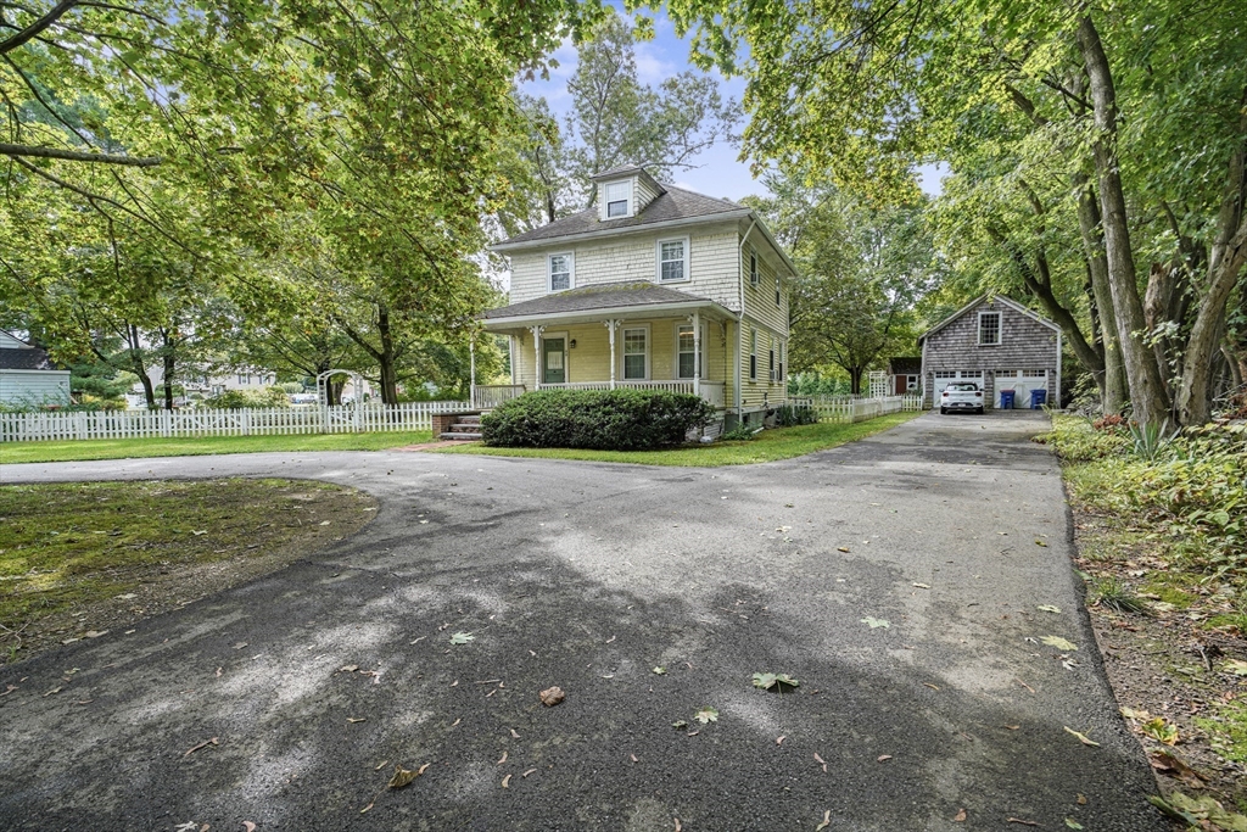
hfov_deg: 96.7
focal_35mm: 16
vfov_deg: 73.8
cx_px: 624
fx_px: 554
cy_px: 416
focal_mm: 16
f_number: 8
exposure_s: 1/40
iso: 100
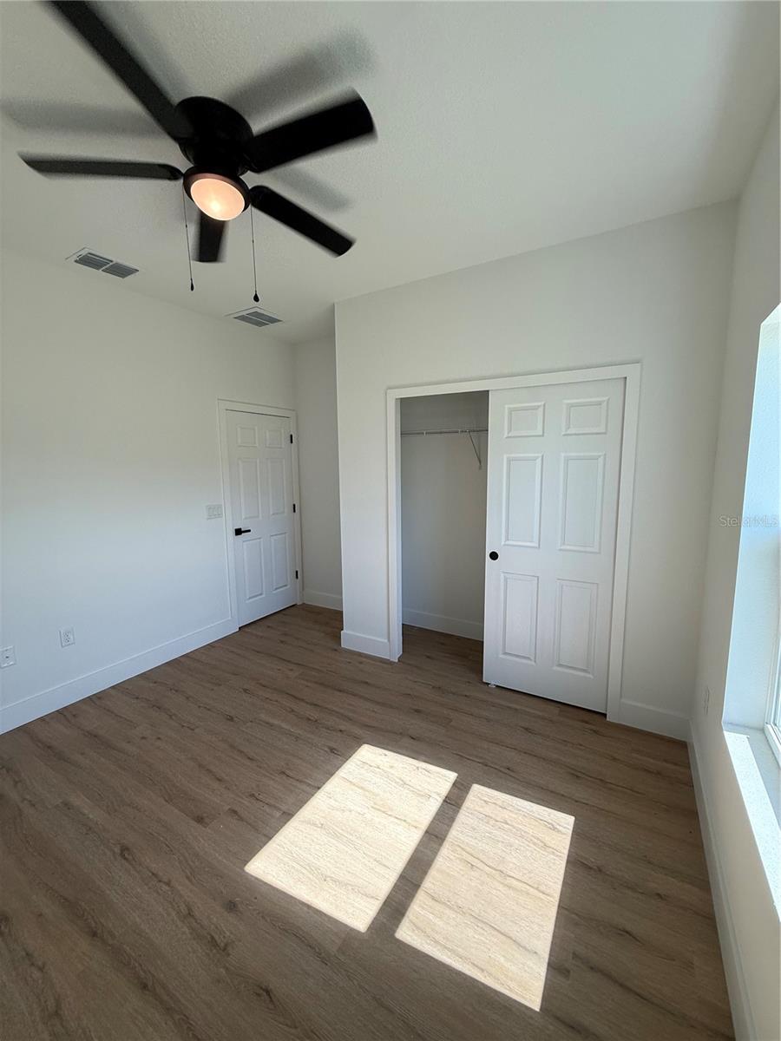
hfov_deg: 85.7
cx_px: 390
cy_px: 520
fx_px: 421
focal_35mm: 14
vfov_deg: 102.1
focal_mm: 2.22
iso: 64
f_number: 2.2
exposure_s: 1/196
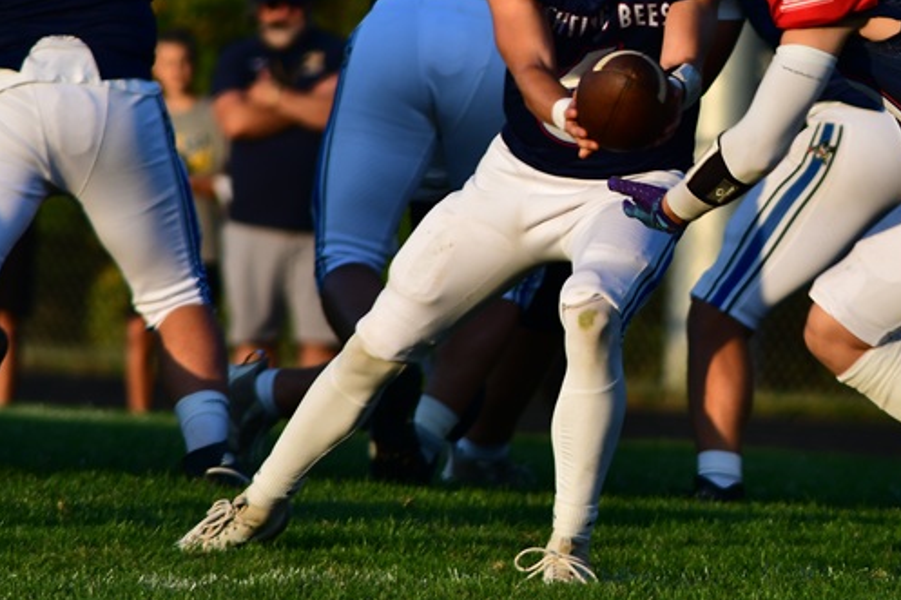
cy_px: 181
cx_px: 763
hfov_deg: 2.7
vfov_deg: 1.8
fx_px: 19264
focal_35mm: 770
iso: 360
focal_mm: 300
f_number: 5.6
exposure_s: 1/800
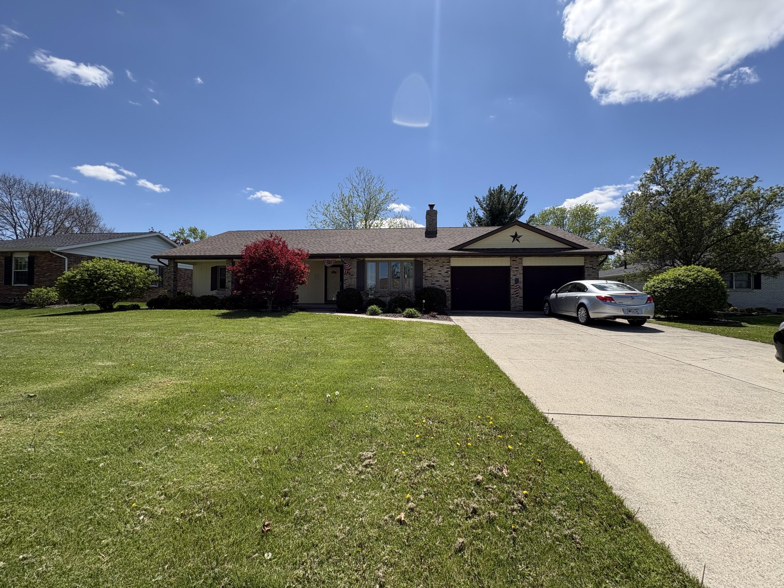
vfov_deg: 85.7
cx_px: 392
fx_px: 317
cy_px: 294
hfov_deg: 102.1
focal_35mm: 14
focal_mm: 2.22
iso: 50
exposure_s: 1/1927
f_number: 2.2
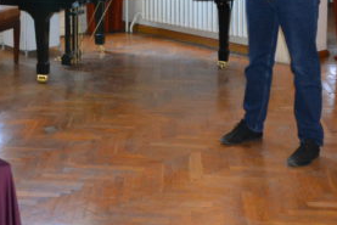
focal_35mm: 75
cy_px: -36
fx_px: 702
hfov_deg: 26.4
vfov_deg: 17.5
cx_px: 56
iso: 1600
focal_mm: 18
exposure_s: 1/60
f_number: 3.5
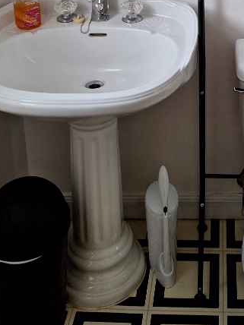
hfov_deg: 26.0
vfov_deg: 31.0
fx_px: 517
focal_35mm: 55
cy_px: -34
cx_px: 201
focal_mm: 5.54
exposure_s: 1/40
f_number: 1.8
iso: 200
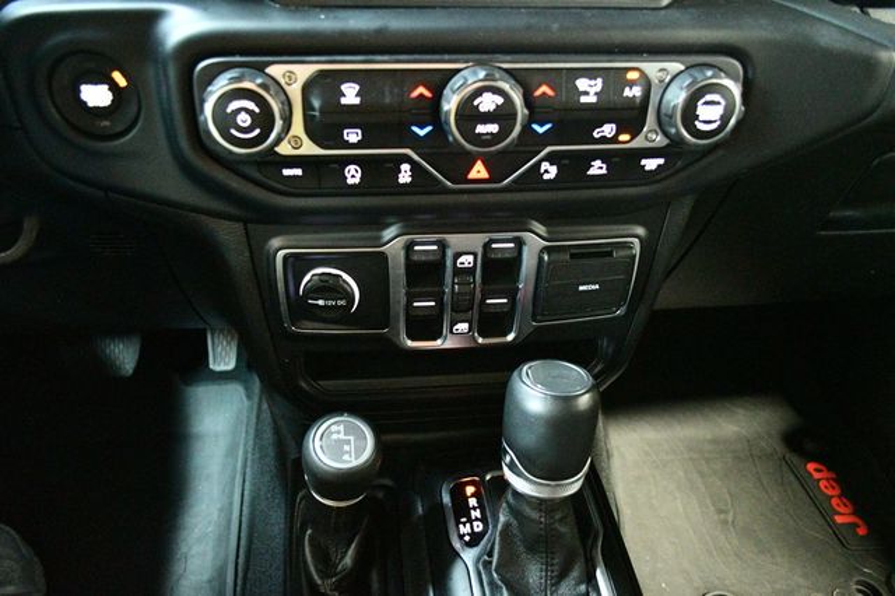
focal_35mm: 27
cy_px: 298
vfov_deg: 47.9
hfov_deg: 67.4
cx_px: 448
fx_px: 671
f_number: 3.5
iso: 12800
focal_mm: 18
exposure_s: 1/13
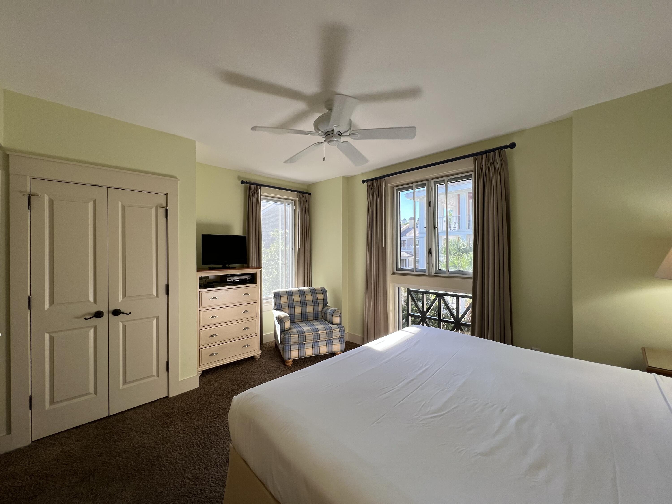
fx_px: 252
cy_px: 252
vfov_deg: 89.9
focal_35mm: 13
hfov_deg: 106.2
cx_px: 336
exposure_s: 1/120
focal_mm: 1.57
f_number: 1.8
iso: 50
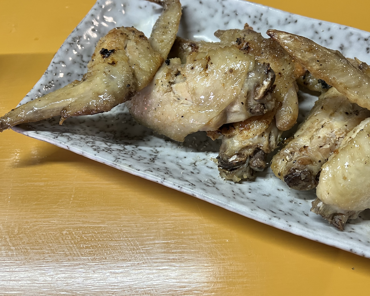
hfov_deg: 55.3
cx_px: 219
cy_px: 128
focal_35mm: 32
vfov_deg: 45.7
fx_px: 350
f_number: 1.6
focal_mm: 5.1
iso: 320
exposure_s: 1/60
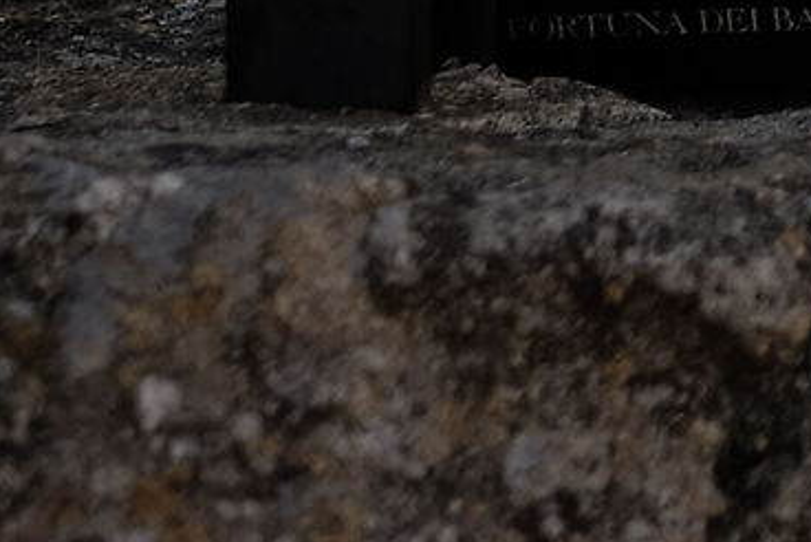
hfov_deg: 8.2
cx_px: 2076
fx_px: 5140
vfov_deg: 5.7
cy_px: -1009
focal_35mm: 228
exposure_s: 1/2000
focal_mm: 23
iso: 200
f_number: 2.8
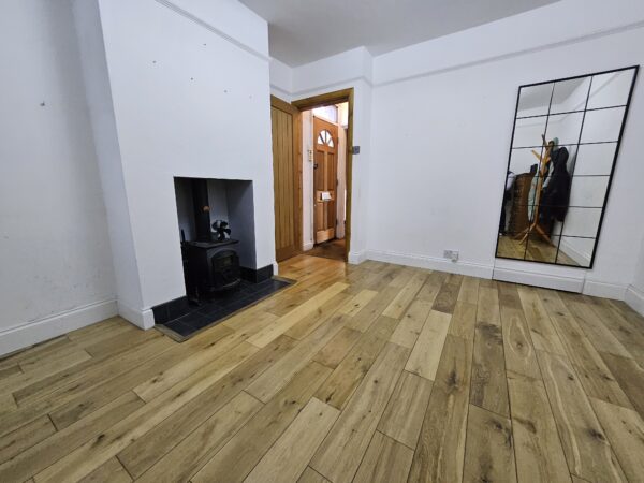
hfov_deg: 106.2
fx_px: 242
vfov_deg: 89.9
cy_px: 242
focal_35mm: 13
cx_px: 322
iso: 400
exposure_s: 1/70.8
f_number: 2.2
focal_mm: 1.74
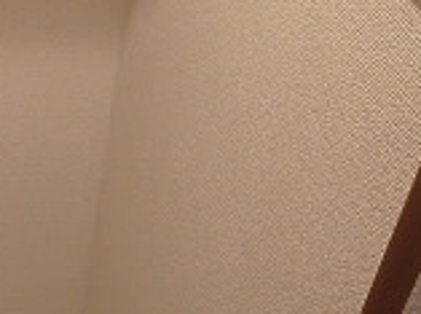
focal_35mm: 74
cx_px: -94
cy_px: 177
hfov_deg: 23.9
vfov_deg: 19.8
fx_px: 898
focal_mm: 3.7
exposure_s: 1/30
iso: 400
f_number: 3.5
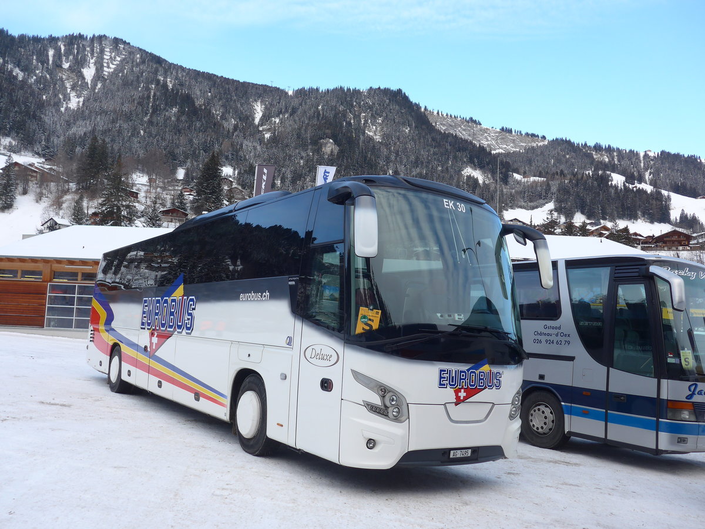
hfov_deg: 61.7
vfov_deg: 48.2
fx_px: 591
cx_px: 352
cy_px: 264
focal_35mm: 29
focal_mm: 6
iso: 80
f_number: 2.8
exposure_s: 1/320
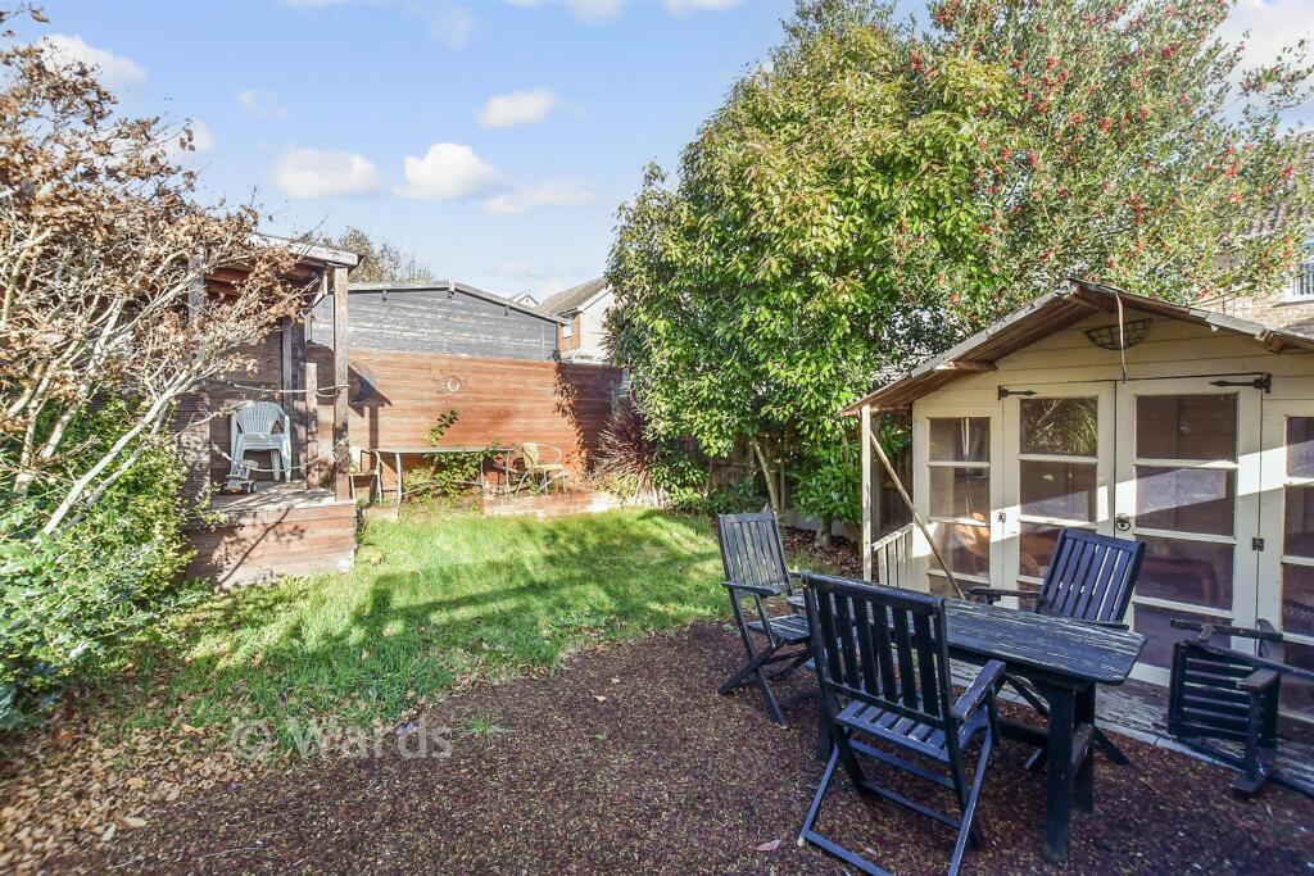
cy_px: 438
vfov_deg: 77.3
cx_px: 657
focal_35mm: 15
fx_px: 548
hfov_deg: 100.4
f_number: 8
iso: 320
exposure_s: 1/160
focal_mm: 10
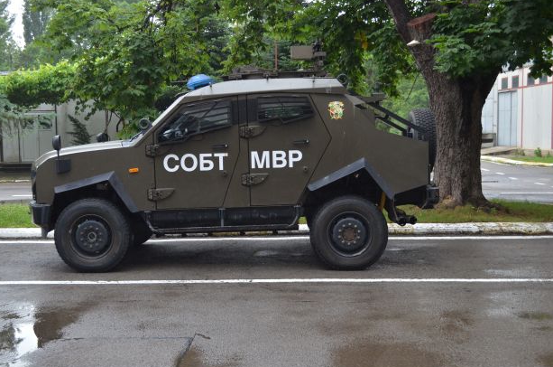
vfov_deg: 28.5
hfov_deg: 42.0
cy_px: 181
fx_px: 720
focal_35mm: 47
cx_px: 267
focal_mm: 30
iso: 800
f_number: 5.6
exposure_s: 1/125
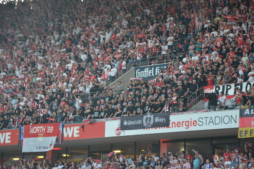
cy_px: 89
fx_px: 1187
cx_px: 124
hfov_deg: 12.2
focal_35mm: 169
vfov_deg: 8.1
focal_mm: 105
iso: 800
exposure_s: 1/125
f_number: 5.6
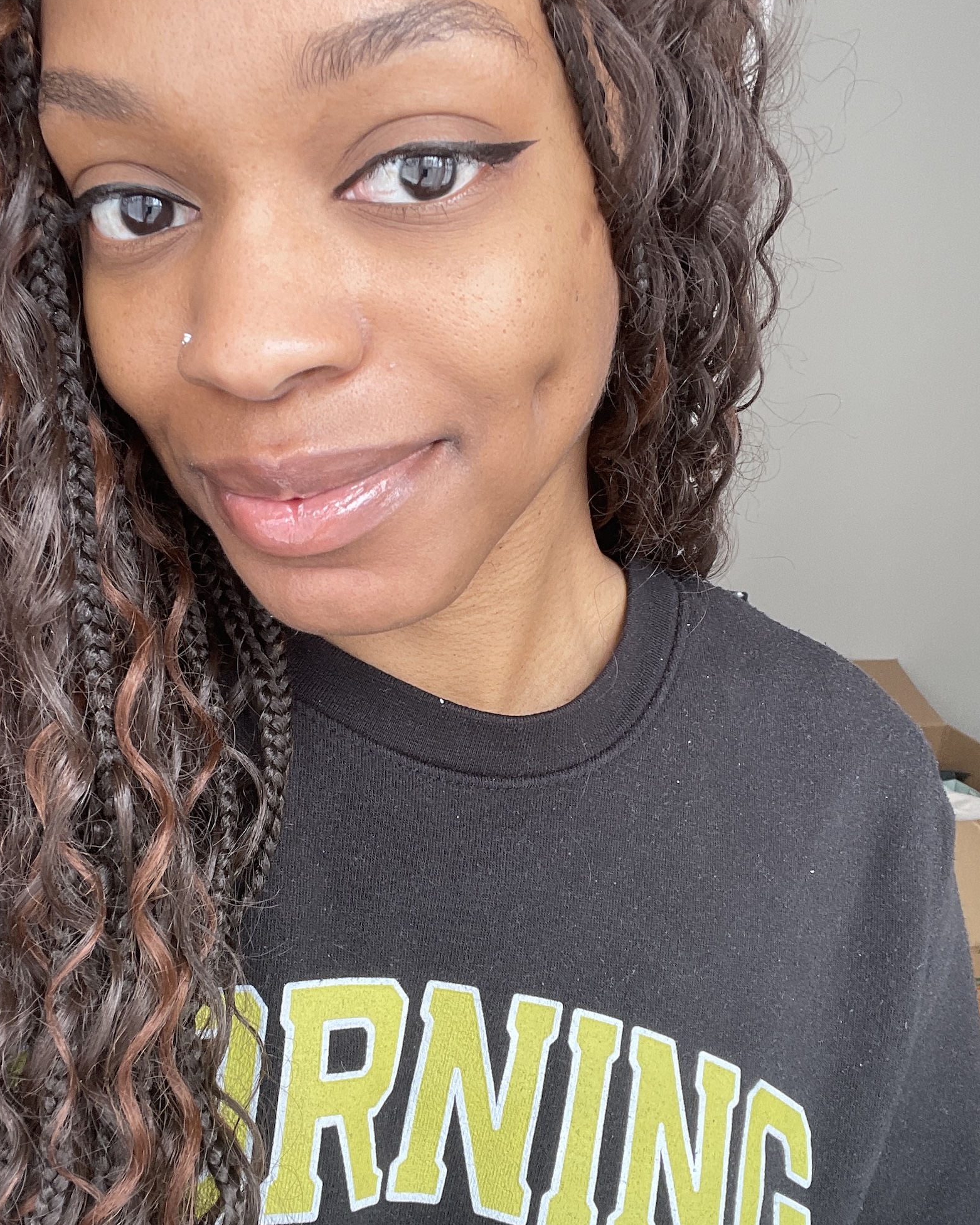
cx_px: 441
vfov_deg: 50.2
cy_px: 675
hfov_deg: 41.1
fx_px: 1305
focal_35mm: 36
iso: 80
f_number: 2.2
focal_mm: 2.71
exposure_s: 1/121
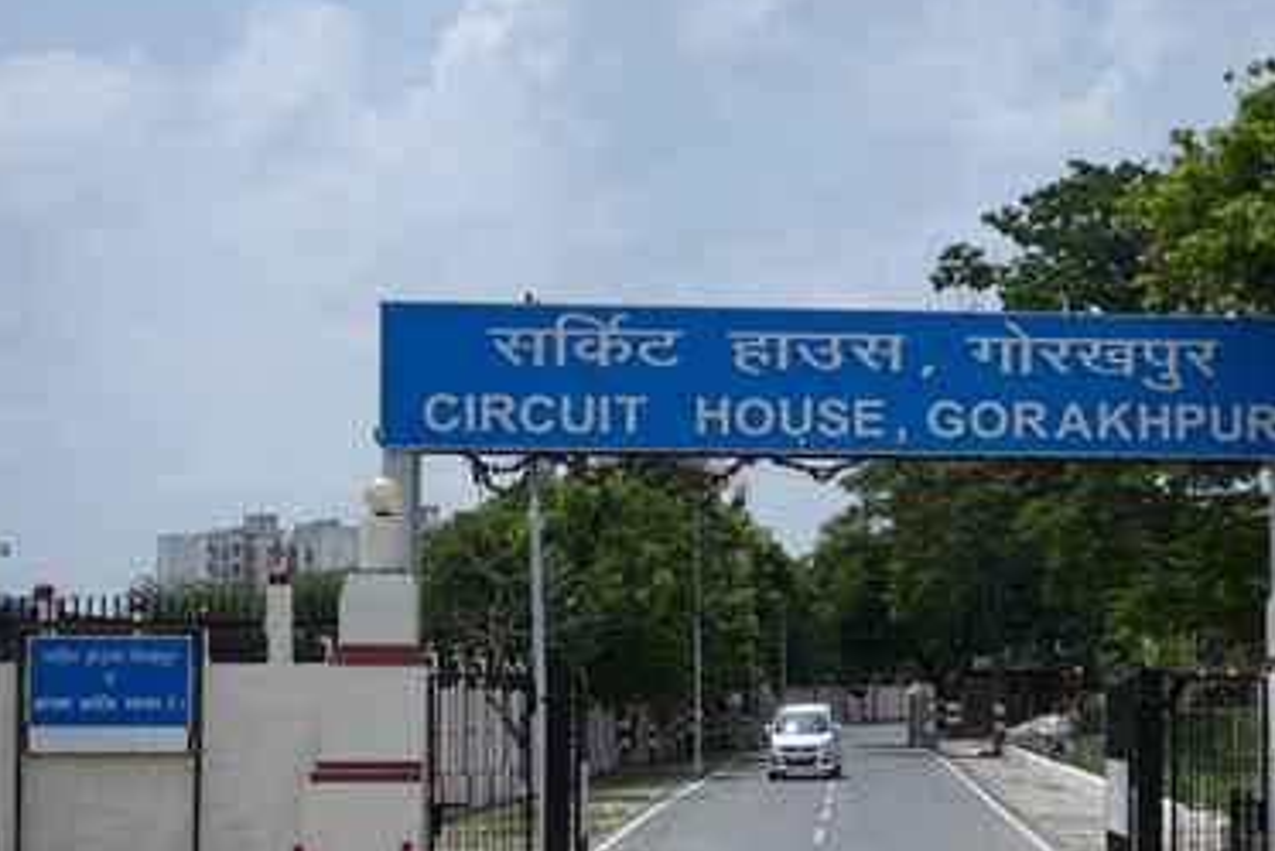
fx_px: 2551
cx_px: 950
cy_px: 576
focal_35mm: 72
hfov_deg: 27.7
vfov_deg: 18.9
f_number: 2.8
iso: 160
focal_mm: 28
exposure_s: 1/5000
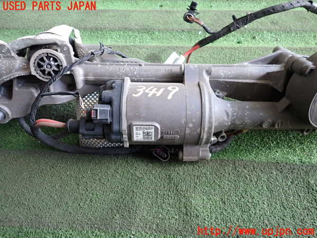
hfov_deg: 69.4
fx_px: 229
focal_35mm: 25
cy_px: 119
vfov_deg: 54.9
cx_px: 158
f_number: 2
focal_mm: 4.5
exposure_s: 1/30
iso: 250
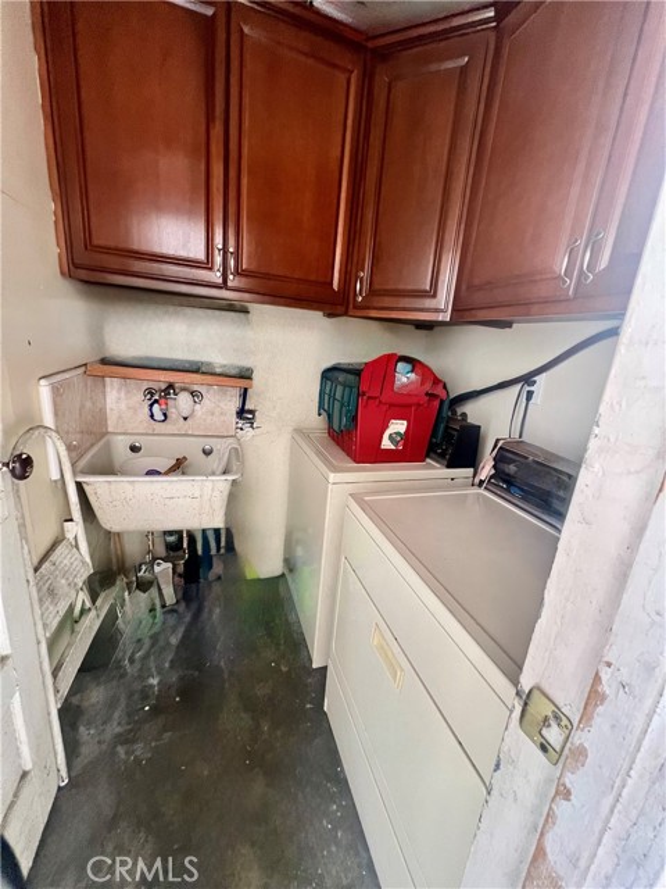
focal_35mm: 13
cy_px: 444
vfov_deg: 106.2
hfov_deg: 89.9
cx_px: 333
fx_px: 333
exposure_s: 1/60
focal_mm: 1.57
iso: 320
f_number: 1.8
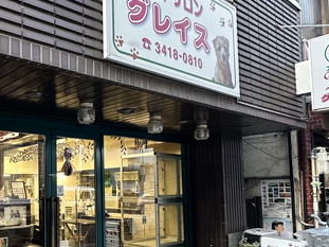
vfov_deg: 39.1
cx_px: 44
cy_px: 166
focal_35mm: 36
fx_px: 342
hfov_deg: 47.2
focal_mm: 2.22
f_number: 2.2
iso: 200
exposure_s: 1/50
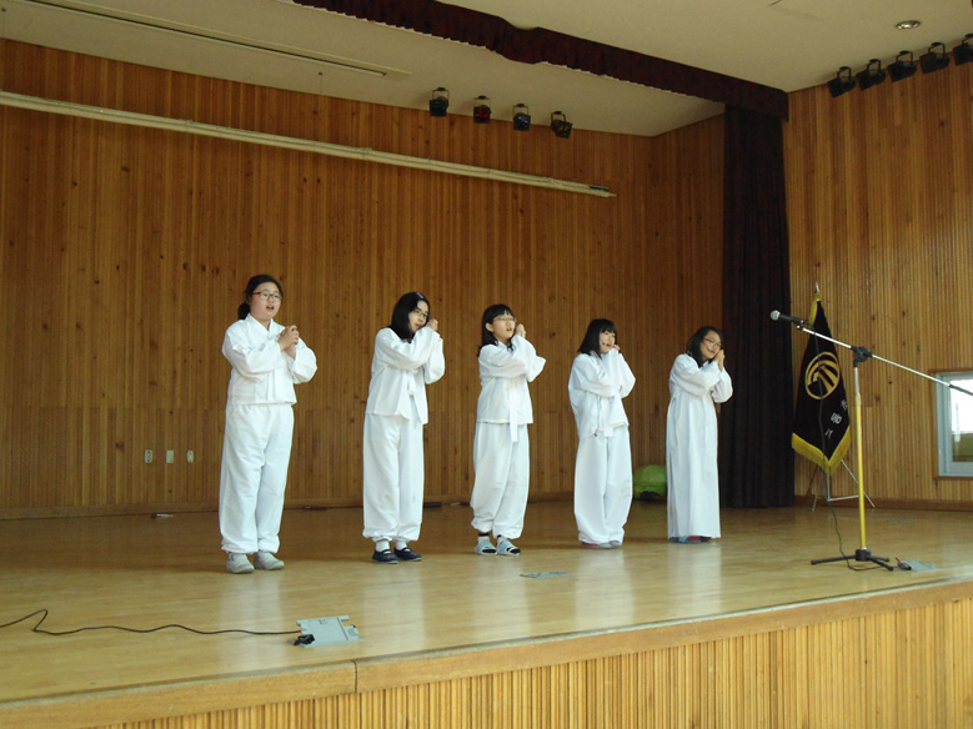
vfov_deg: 37.7
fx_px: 1068
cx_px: 496
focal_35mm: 38
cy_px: 361
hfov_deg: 49.0
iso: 400
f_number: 3.2
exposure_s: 1/40
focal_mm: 6.7
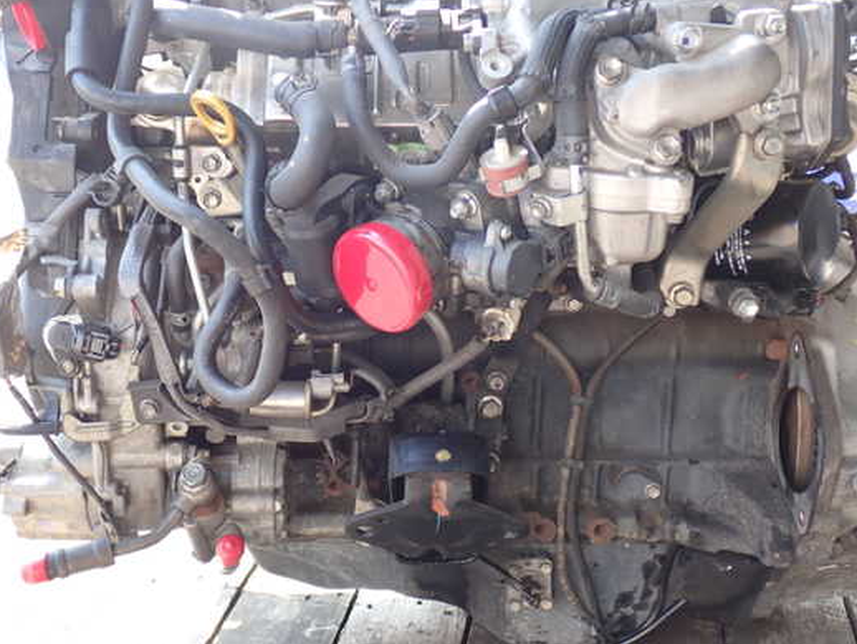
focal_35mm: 44
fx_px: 1090
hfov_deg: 42.8
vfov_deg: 32.9
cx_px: 376
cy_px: 328
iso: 100
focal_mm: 6.83
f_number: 2.7
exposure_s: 1/80
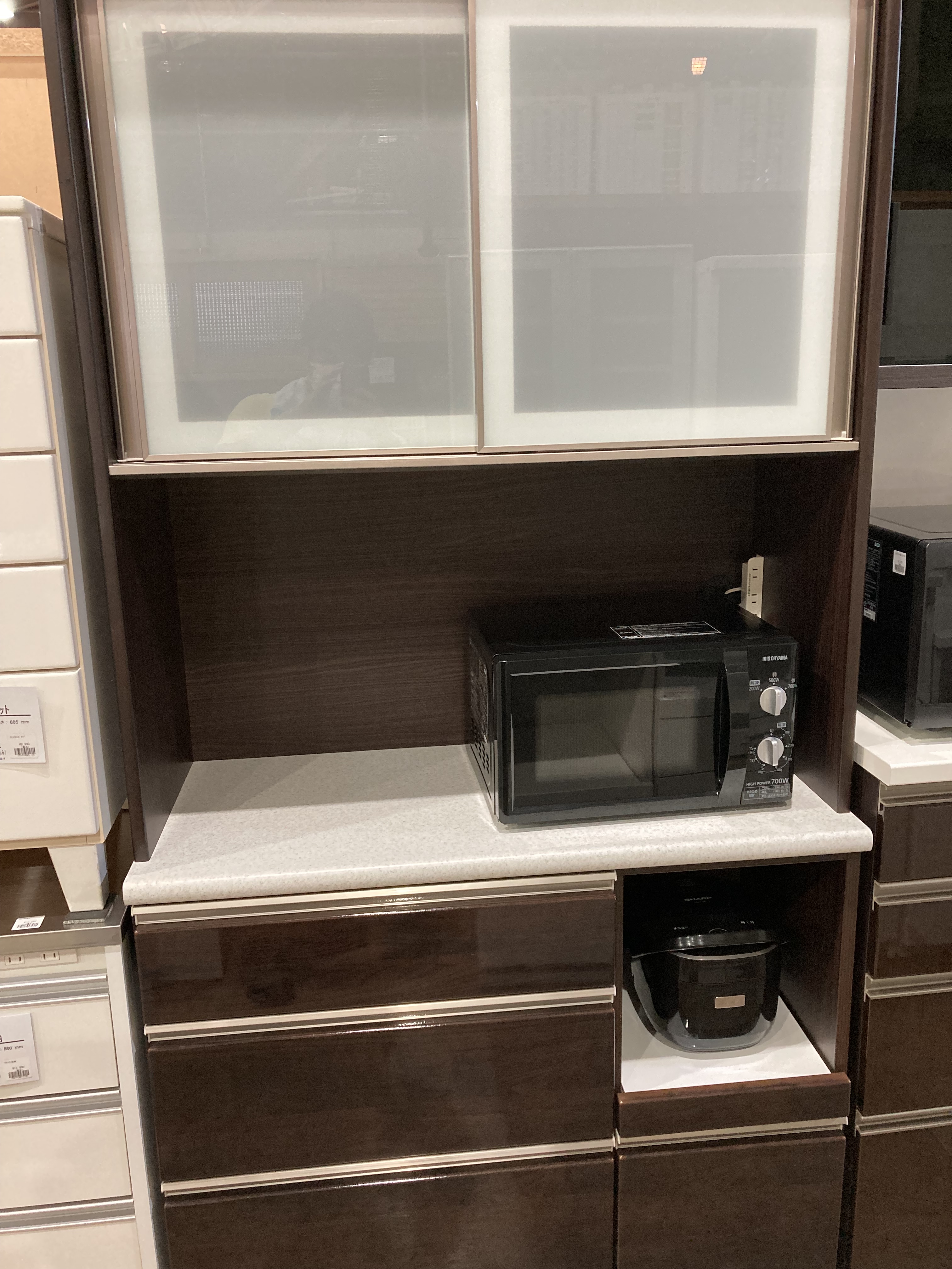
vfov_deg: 63.4
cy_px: 634
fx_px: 1027
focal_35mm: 28
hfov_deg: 49.7
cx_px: 476
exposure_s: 1/50
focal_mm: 3.99
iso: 250
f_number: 1.8
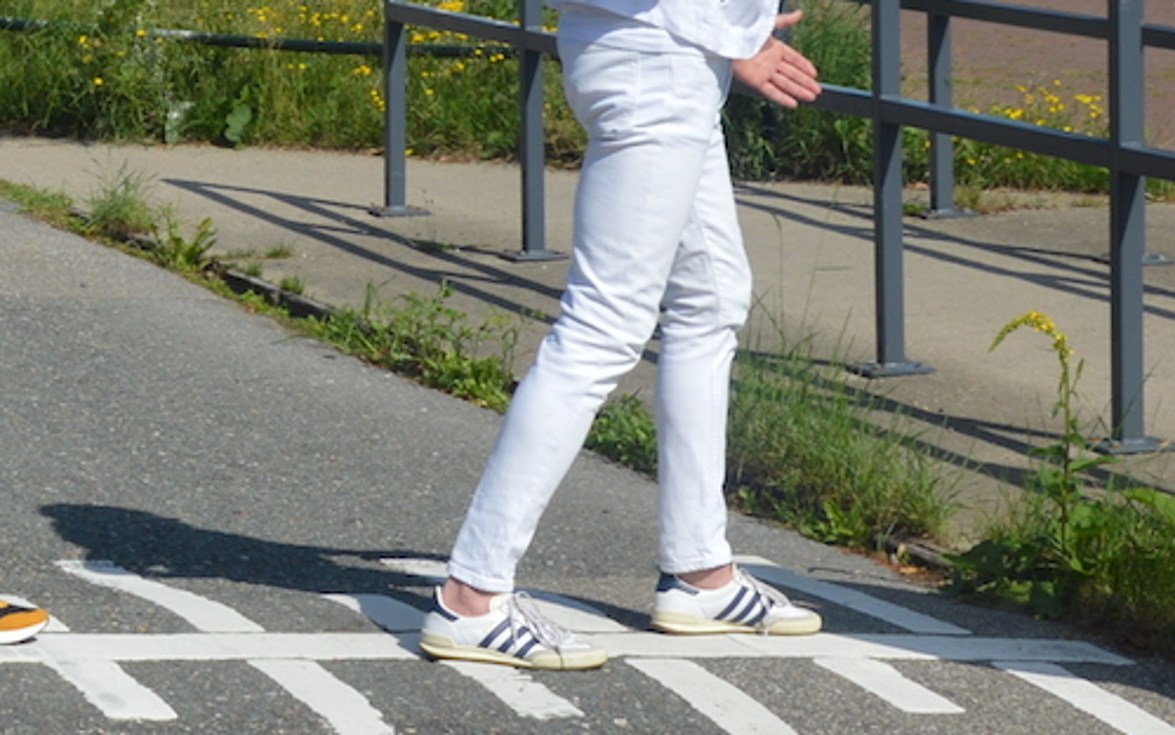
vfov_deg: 8.5
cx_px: -203
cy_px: -68
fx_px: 4901
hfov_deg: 13.3
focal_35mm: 153
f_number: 9
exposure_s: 1/320
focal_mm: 25
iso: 100
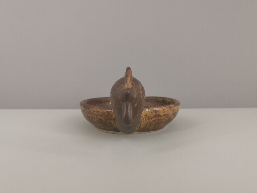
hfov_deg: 61.7
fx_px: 215
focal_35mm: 29
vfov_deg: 48.2
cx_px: 128
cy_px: 96
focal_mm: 5.58
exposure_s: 1/100
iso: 64
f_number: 1.8
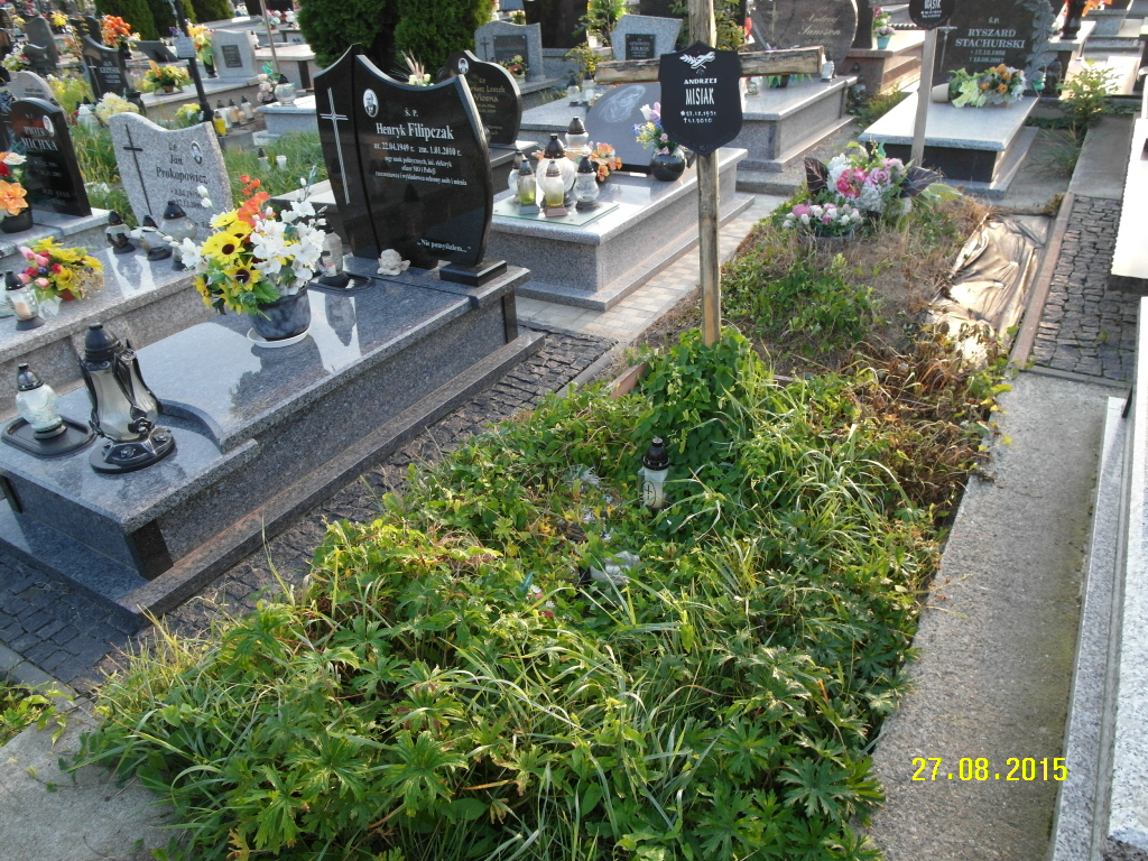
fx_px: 796
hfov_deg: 71.6
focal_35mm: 24
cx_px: 574
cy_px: 430
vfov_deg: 56.8
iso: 100
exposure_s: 1/90
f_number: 3.4
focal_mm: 5.2
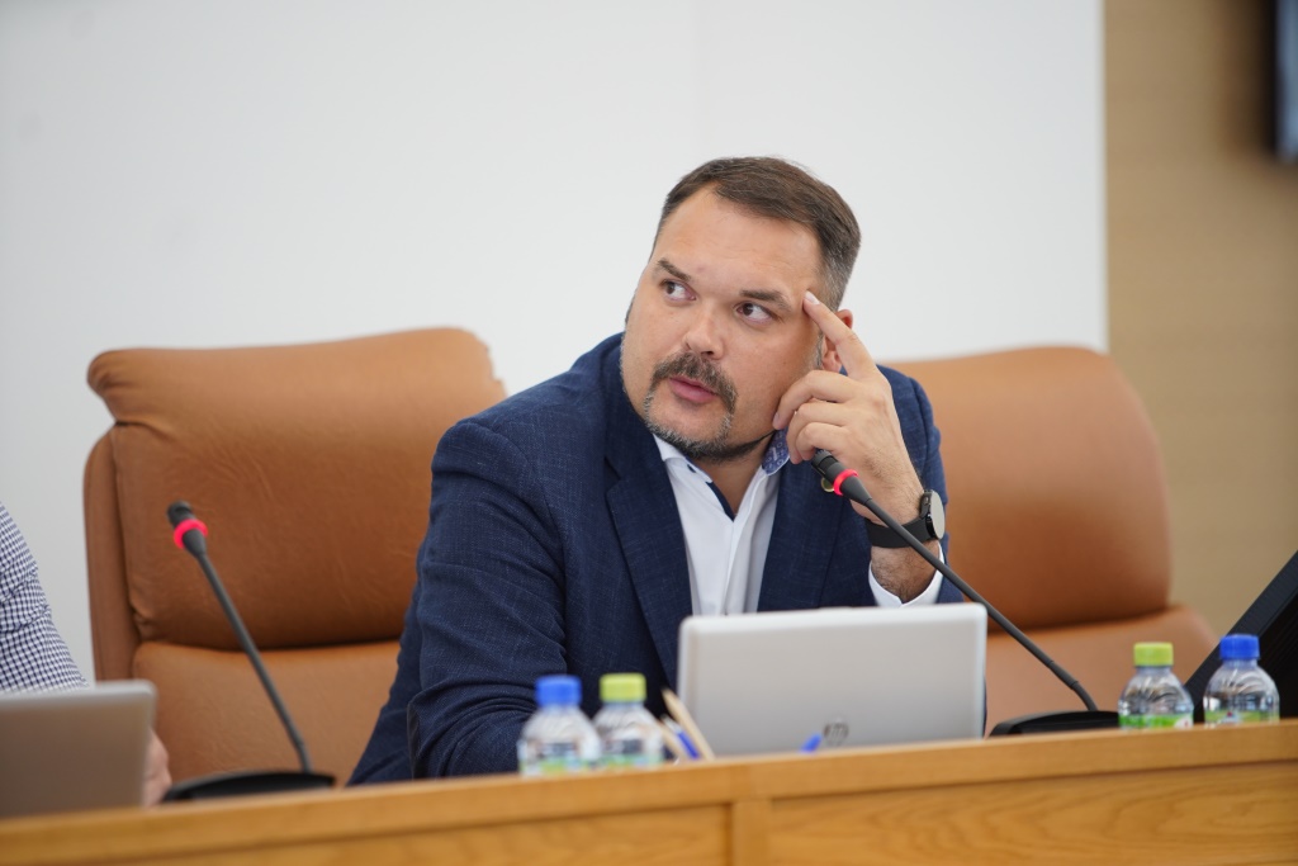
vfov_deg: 6.9
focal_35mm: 200
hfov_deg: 10.3
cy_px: 433
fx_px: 7212
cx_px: 649
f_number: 2.8
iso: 1250
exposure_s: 1/400
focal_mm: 200
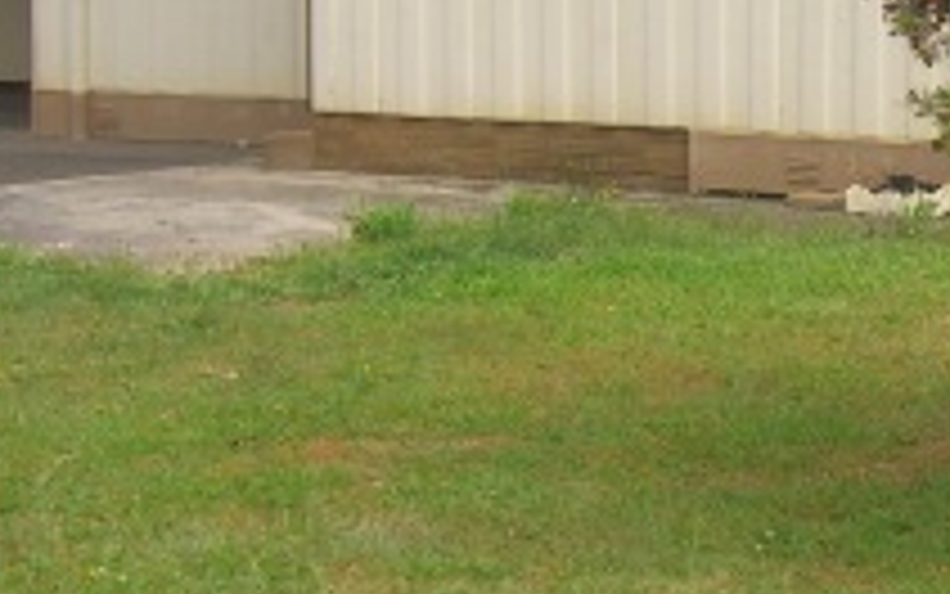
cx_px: 1229
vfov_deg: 10.7
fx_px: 3159
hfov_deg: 16.2
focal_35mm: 122
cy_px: 202
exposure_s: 1/400
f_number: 4
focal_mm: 7.9
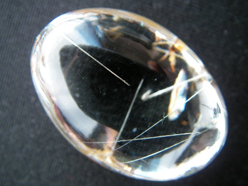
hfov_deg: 47.9
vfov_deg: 36.8
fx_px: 279
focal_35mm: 39
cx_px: 122
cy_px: 95
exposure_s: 1/2.5
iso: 100
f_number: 3.3
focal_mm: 6.3
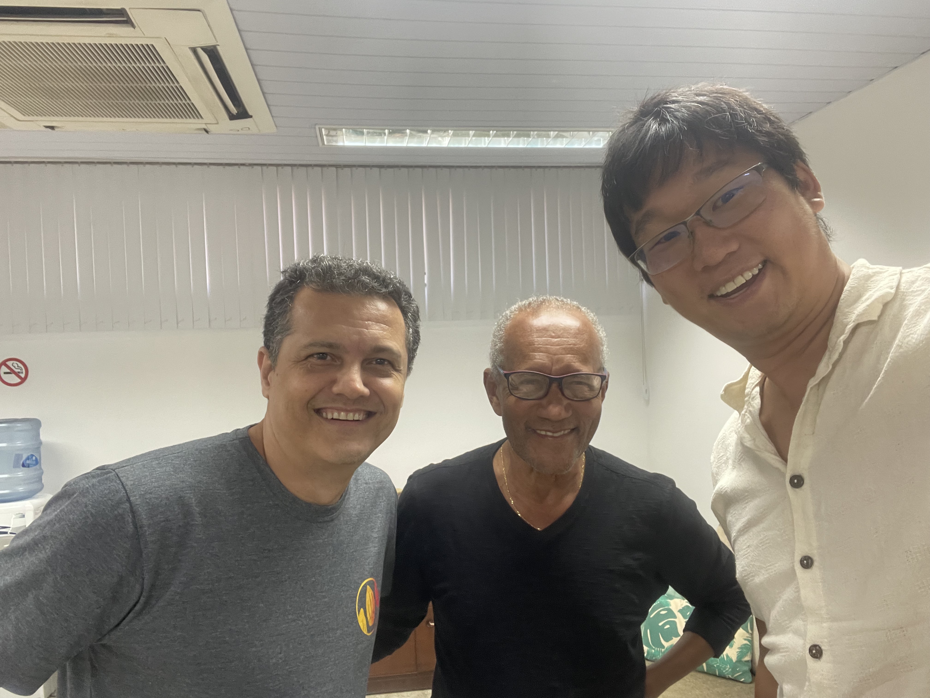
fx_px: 618
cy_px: 349
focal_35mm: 23
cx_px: 465
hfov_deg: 73.9
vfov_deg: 58.9
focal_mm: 2.71
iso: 250
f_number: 2.2
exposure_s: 1/40
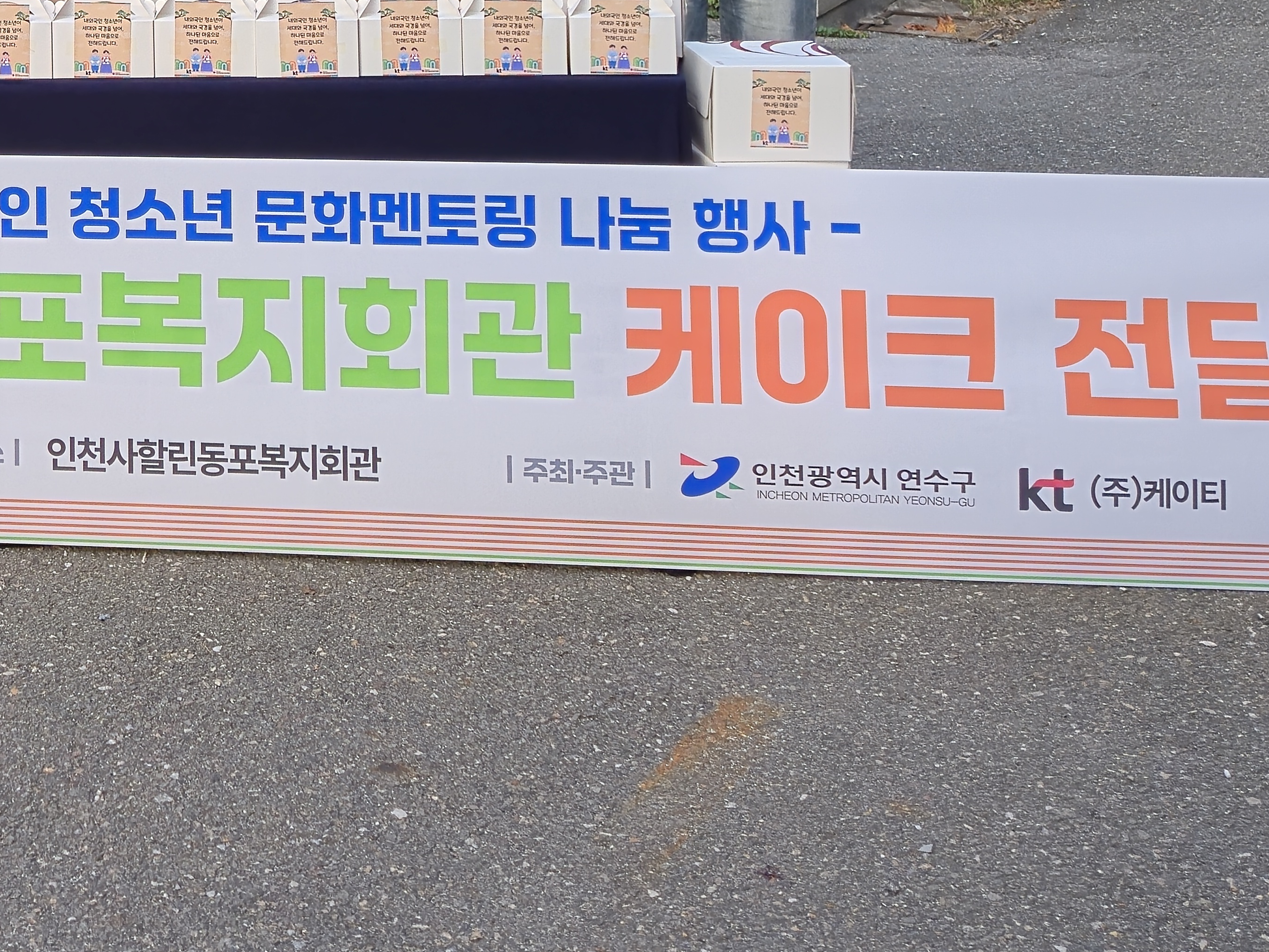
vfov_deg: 19.5
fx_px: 2529
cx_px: 161
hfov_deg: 27.3
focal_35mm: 69
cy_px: -324
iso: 25
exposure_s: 1/337
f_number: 1.8
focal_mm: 5.4
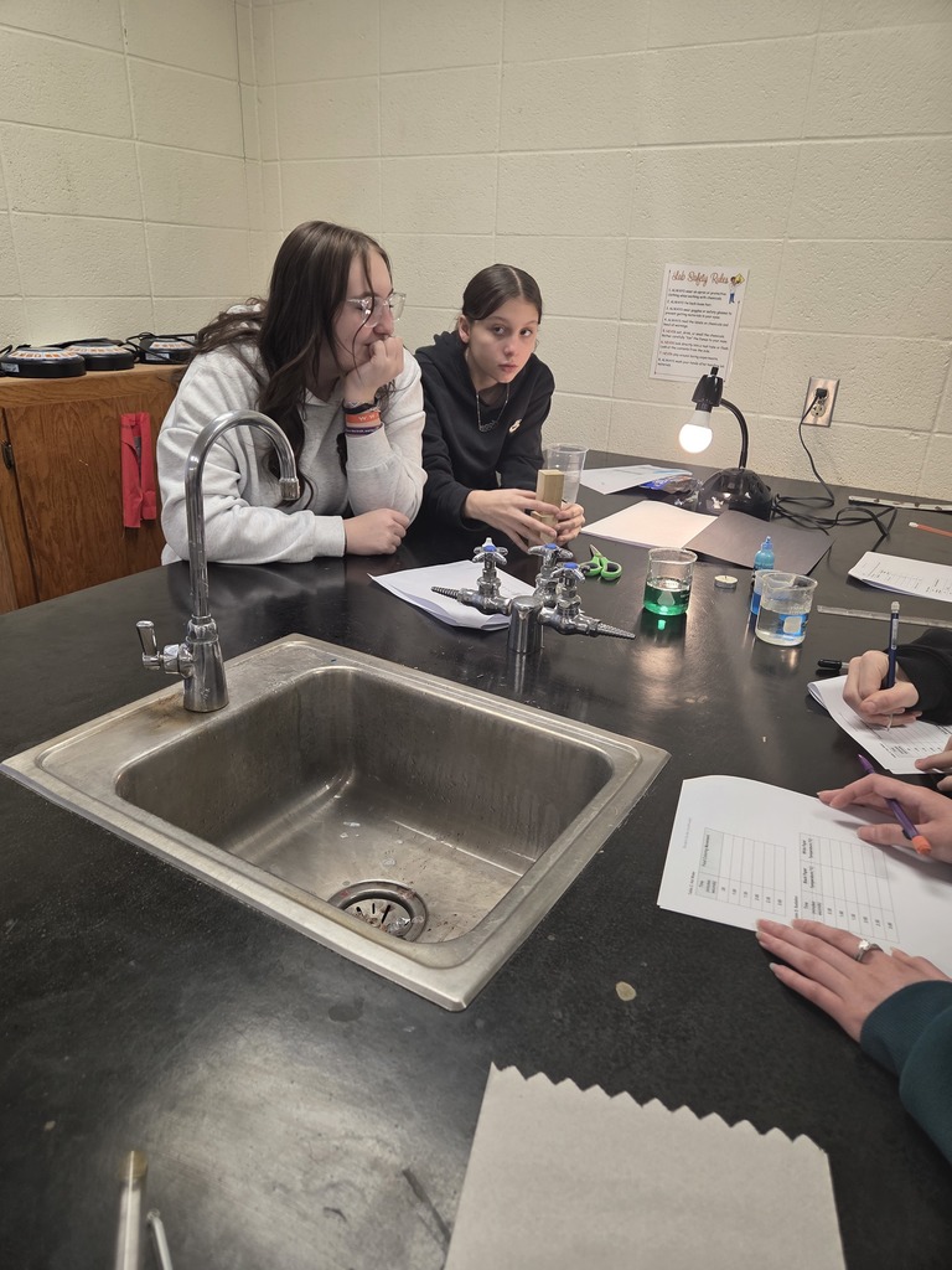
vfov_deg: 73.9
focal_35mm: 23
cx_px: 476
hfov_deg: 58.9
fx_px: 843
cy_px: 635
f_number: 1.8
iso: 100
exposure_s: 1/120
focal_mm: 5.4
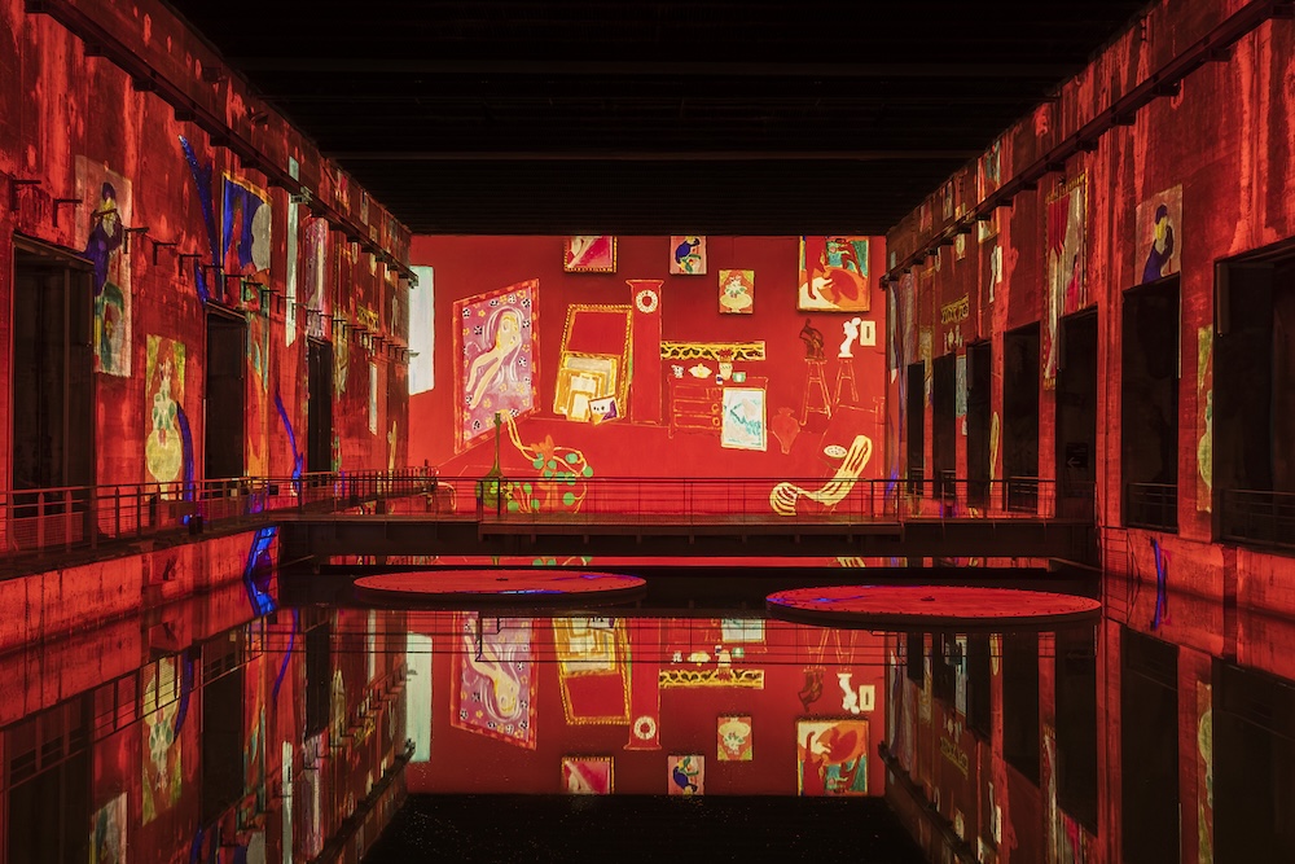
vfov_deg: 59.5
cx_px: 648
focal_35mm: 21
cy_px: 432
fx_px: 755
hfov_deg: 81.2
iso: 800
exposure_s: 5
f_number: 8
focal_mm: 14
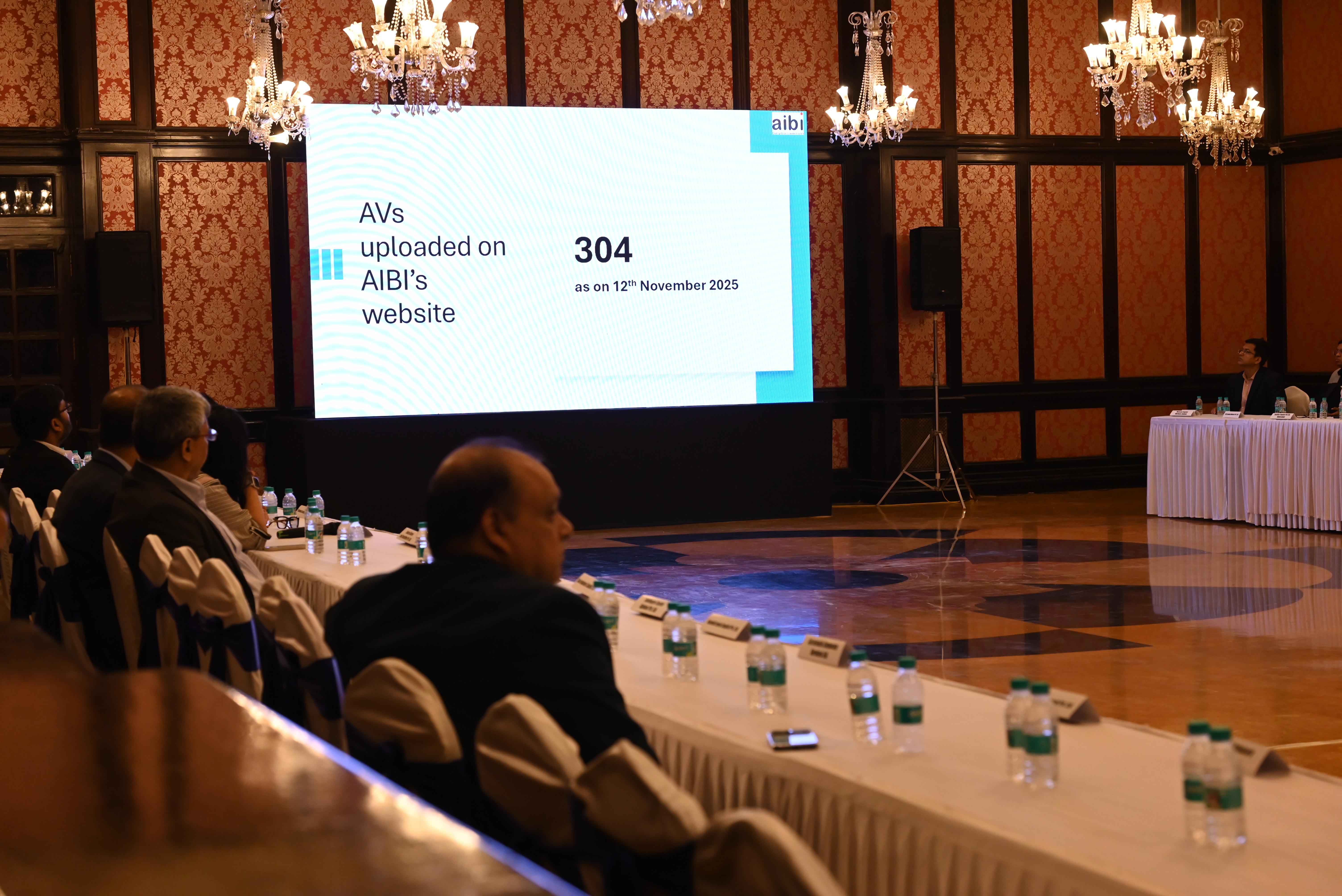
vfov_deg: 23.0
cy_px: 448
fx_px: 2200
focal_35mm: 59
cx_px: 671
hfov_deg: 33.9
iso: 2000
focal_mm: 59
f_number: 5
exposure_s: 1/125
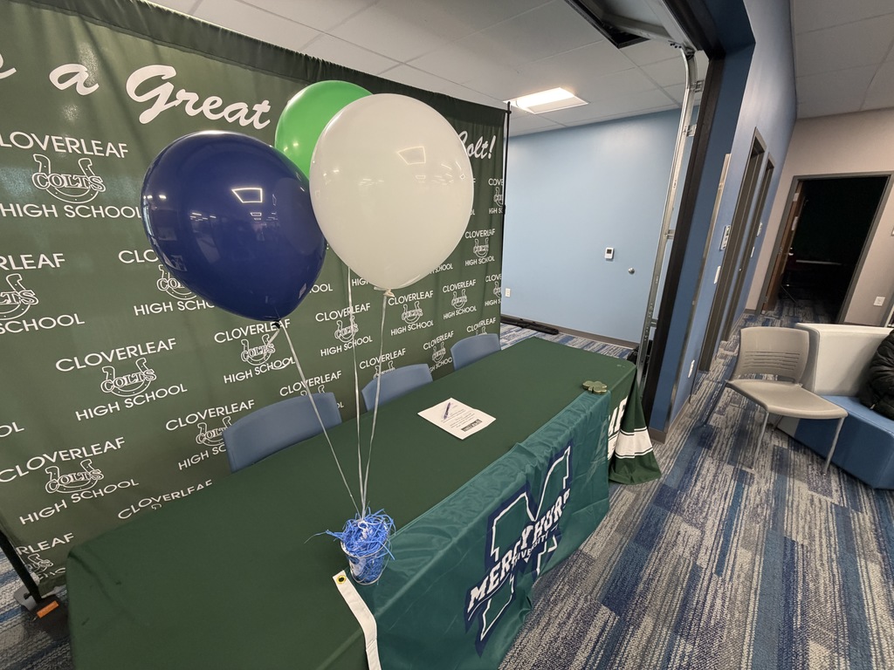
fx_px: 362
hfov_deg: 102.1
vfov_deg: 85.7
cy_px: 335
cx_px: 447
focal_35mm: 14
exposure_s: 1/75
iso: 250
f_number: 2.2
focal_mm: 2.22
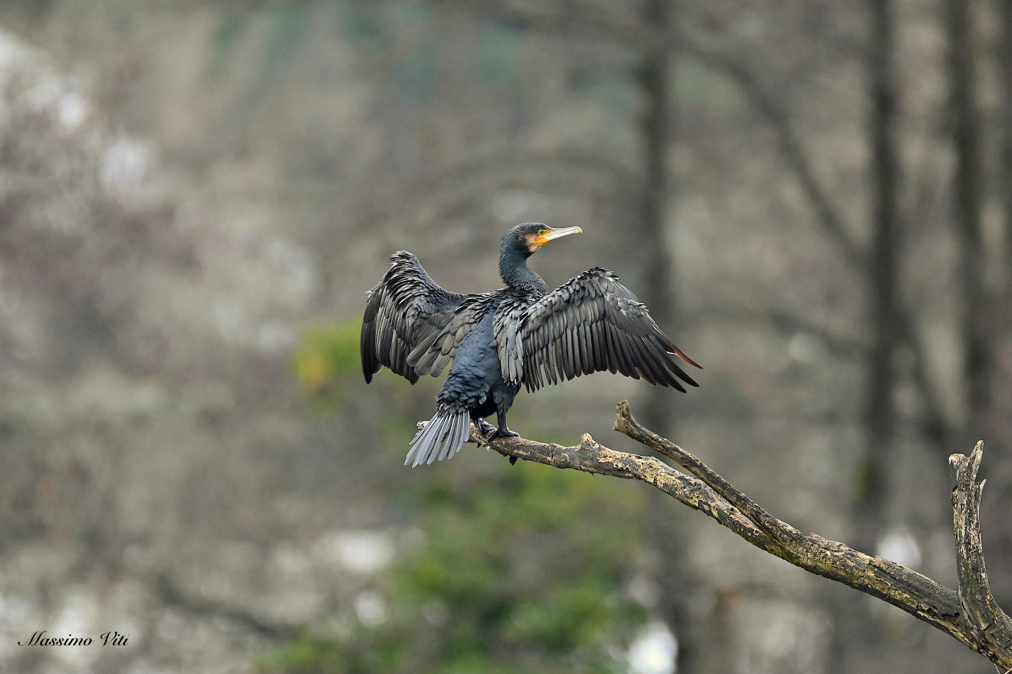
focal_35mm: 900
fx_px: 25296
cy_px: 337
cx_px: 506
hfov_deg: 2.3
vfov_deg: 1.5
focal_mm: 600
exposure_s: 1/400
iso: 3200
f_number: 6.3
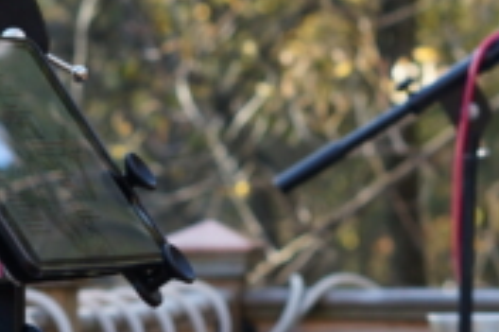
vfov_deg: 4.7
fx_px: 4057
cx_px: 652
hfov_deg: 7.0
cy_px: 35
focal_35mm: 293
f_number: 4
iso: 200
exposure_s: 1/160
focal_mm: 50
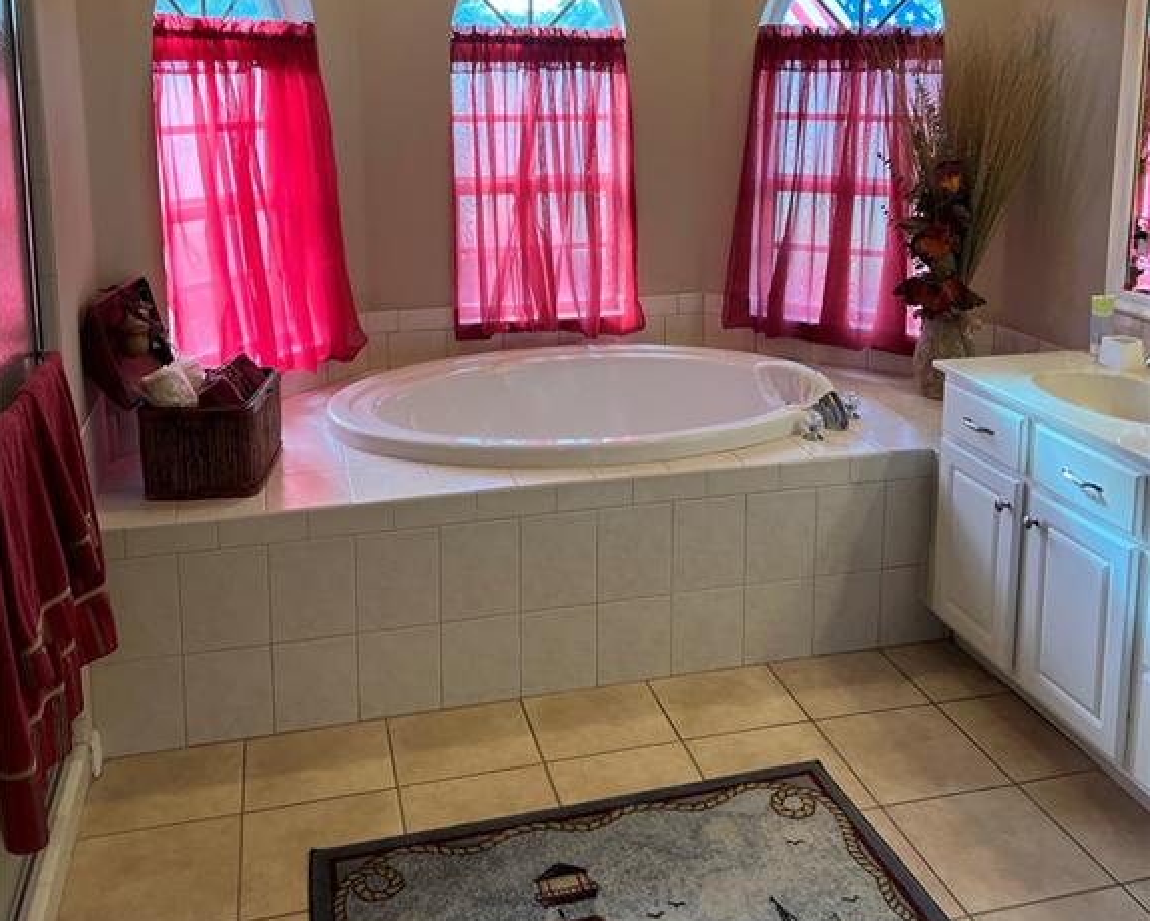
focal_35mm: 34
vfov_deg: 42.1
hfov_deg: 52.8
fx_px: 1158
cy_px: 237
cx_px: 574
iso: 100
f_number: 1.5
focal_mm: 5.7
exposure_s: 1/120
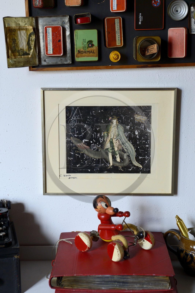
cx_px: 98
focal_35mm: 60
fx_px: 488
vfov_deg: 33.4
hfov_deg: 22.6
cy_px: 146
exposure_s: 1/100
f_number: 5
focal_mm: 60
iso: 800
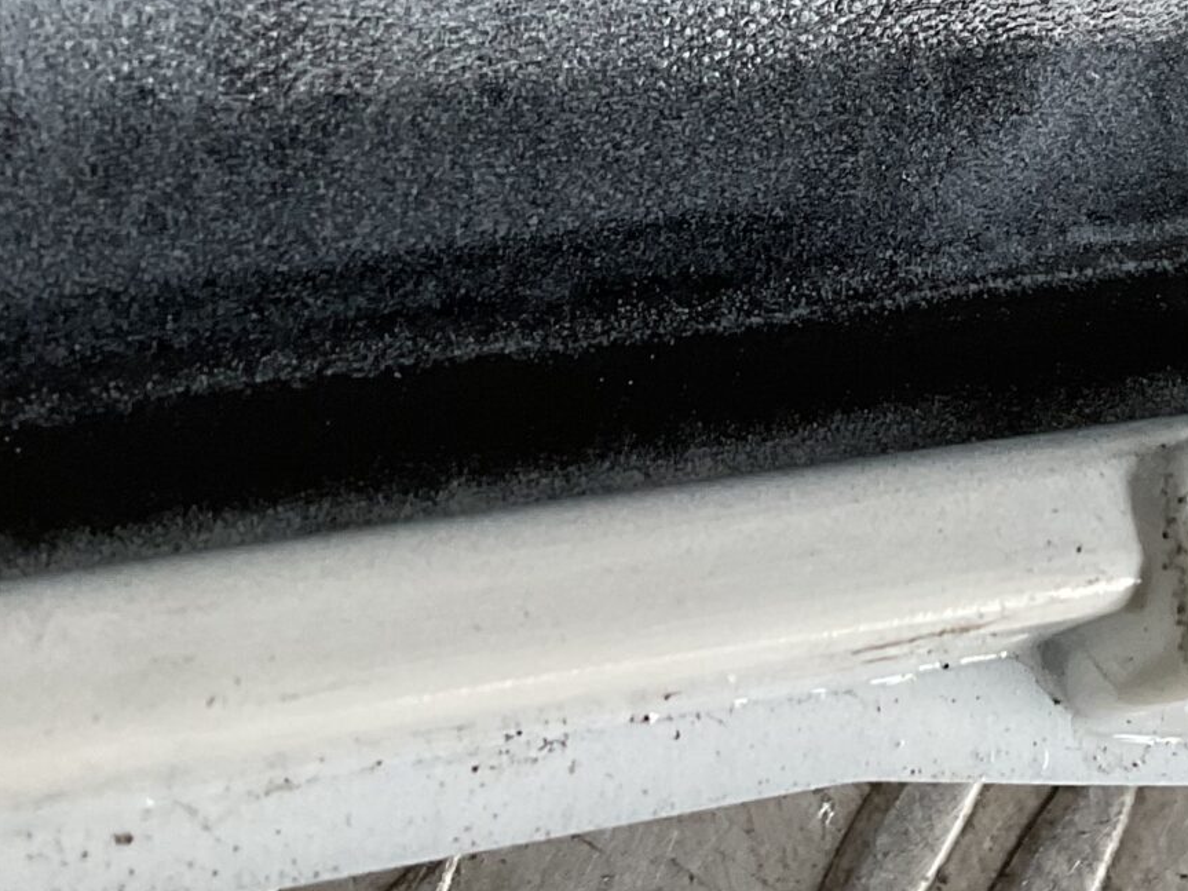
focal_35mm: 86
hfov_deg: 22.5
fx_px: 2951
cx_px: 898
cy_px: -10
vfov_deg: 16.8
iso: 64
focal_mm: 3
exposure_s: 1/50
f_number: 1.8
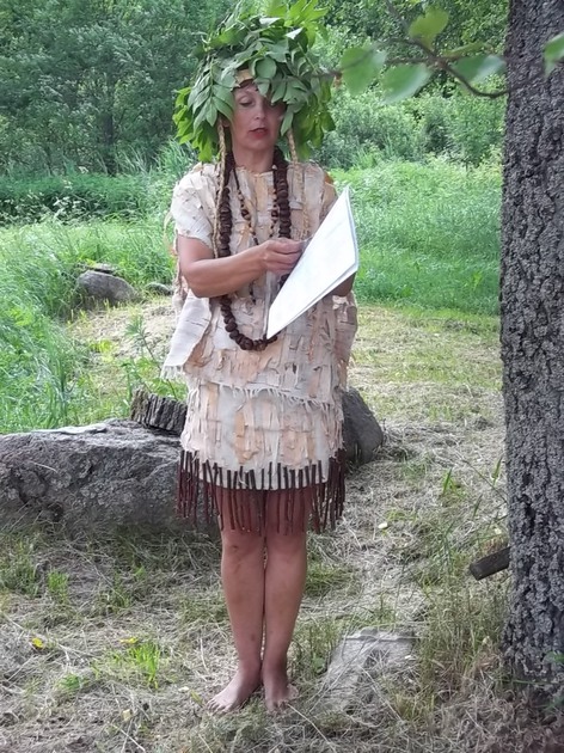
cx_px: 282
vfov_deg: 31.2
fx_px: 1348
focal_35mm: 62
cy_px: 376
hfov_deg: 23.6
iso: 80
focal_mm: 11
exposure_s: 1/100
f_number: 4.1
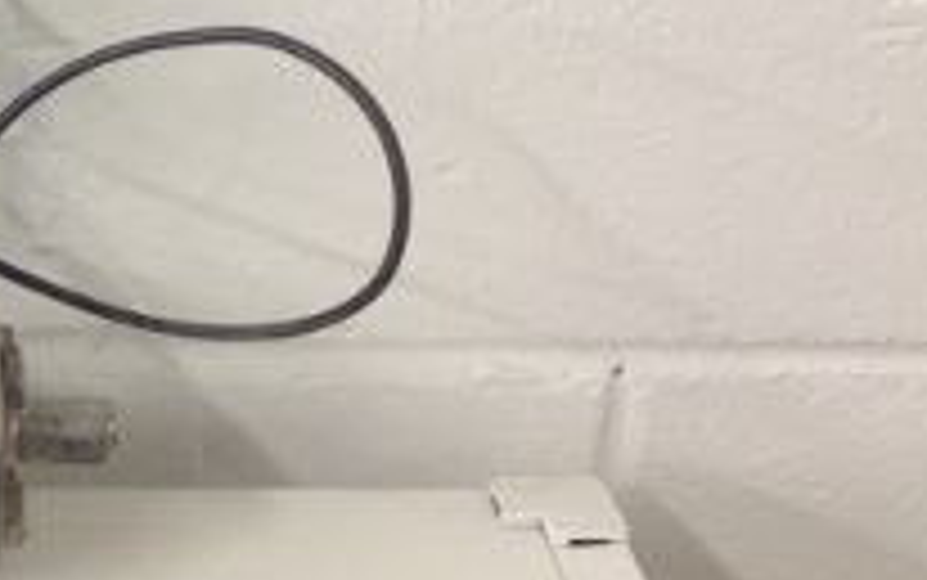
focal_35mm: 115
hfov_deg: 17.1
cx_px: -266
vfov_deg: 11.4
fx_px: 2907
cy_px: 265
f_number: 2.4
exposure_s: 1/20
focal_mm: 4.28
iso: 100
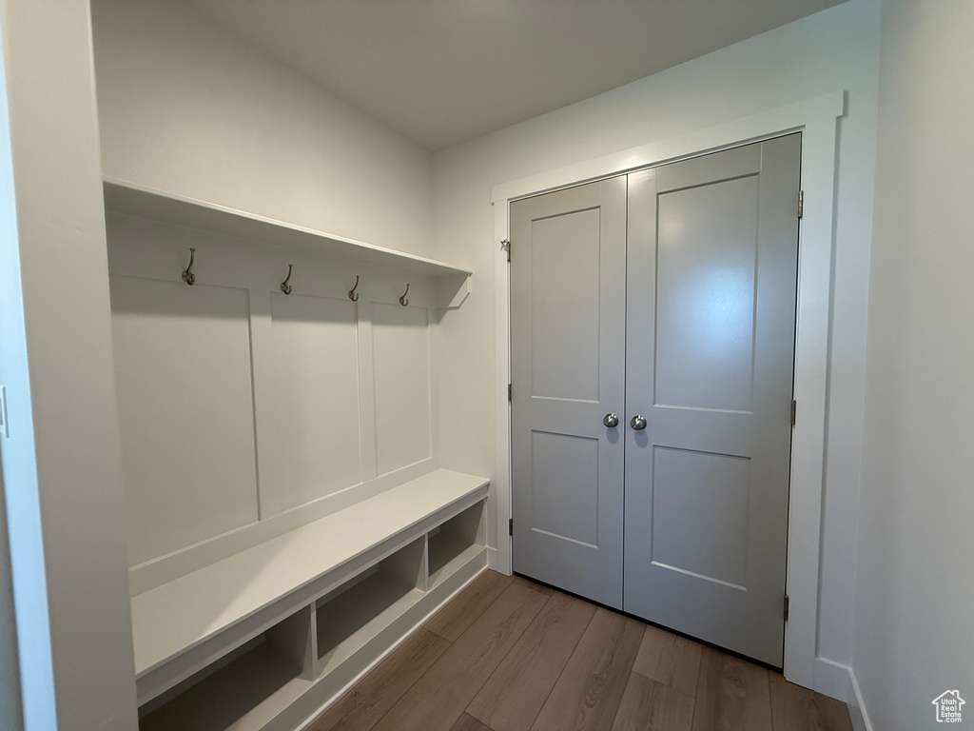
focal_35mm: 14
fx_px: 394
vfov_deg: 85.7
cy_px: 366
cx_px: 487
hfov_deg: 102.1
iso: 200
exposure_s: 1/120
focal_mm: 2.22
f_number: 2.2
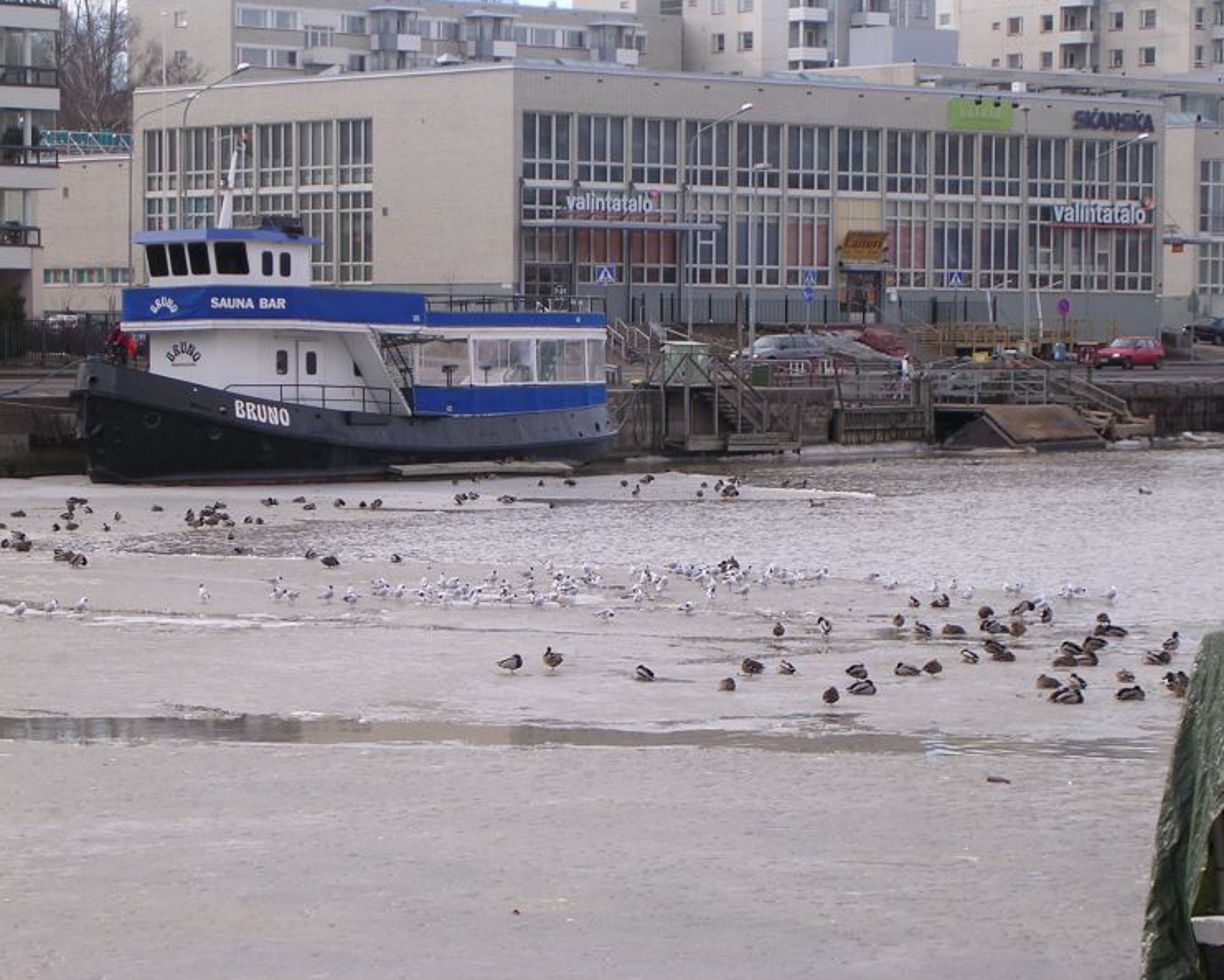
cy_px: 487
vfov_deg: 12.8
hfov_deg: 15.9
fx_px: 4384
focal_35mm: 121
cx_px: 594
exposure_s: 1/220
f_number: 4.9
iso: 100
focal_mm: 17.4
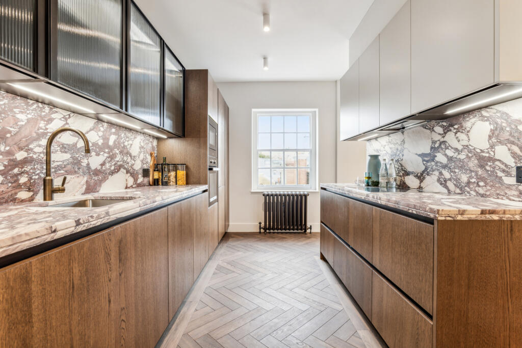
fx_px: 232
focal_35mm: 16
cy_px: 174
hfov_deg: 96.7
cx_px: 261
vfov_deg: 73.8
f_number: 11
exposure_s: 1/6
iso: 400
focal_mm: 16
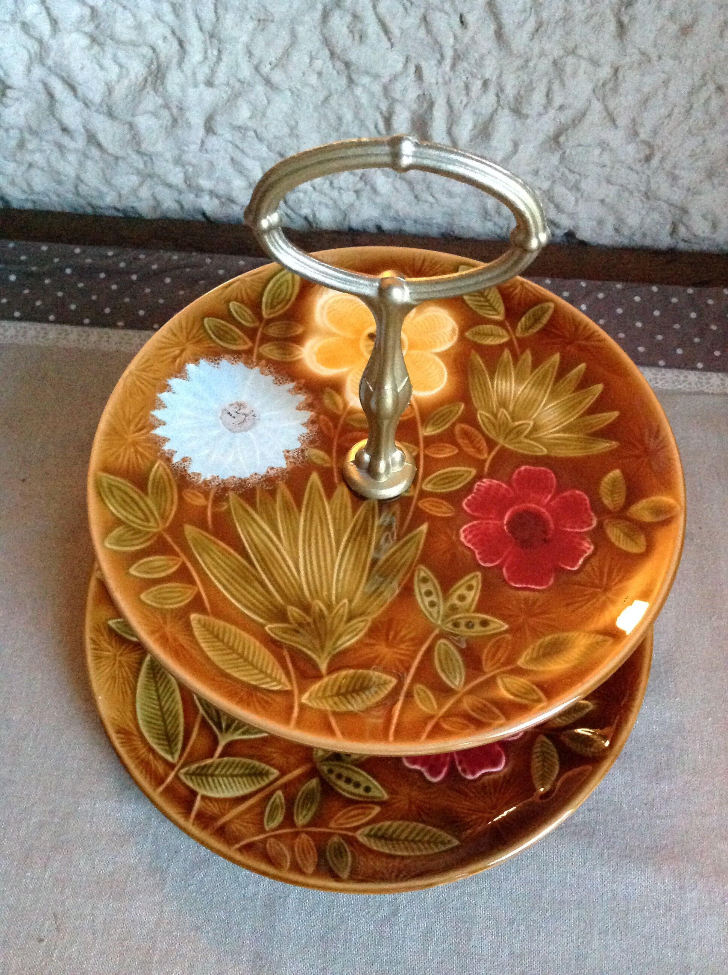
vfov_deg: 52.7
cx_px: 364
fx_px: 984
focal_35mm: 35
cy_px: 488
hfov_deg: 40.6
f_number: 2.4
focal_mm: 4.28
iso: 800
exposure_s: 1/15
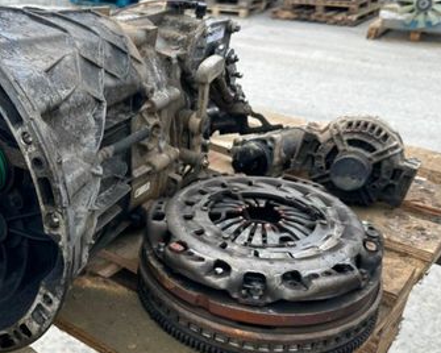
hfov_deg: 42.9
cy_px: 207
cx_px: 132
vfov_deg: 35.6
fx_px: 548
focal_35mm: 42
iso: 80
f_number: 1.78
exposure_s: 1/484
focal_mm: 6.86
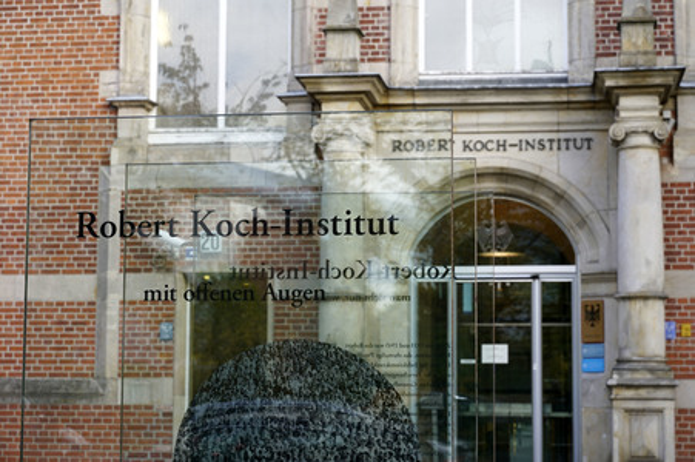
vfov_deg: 18.2
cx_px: 348
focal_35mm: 75
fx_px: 1447
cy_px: 231
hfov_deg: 27.0
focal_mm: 75
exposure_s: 1/60
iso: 320
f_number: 8
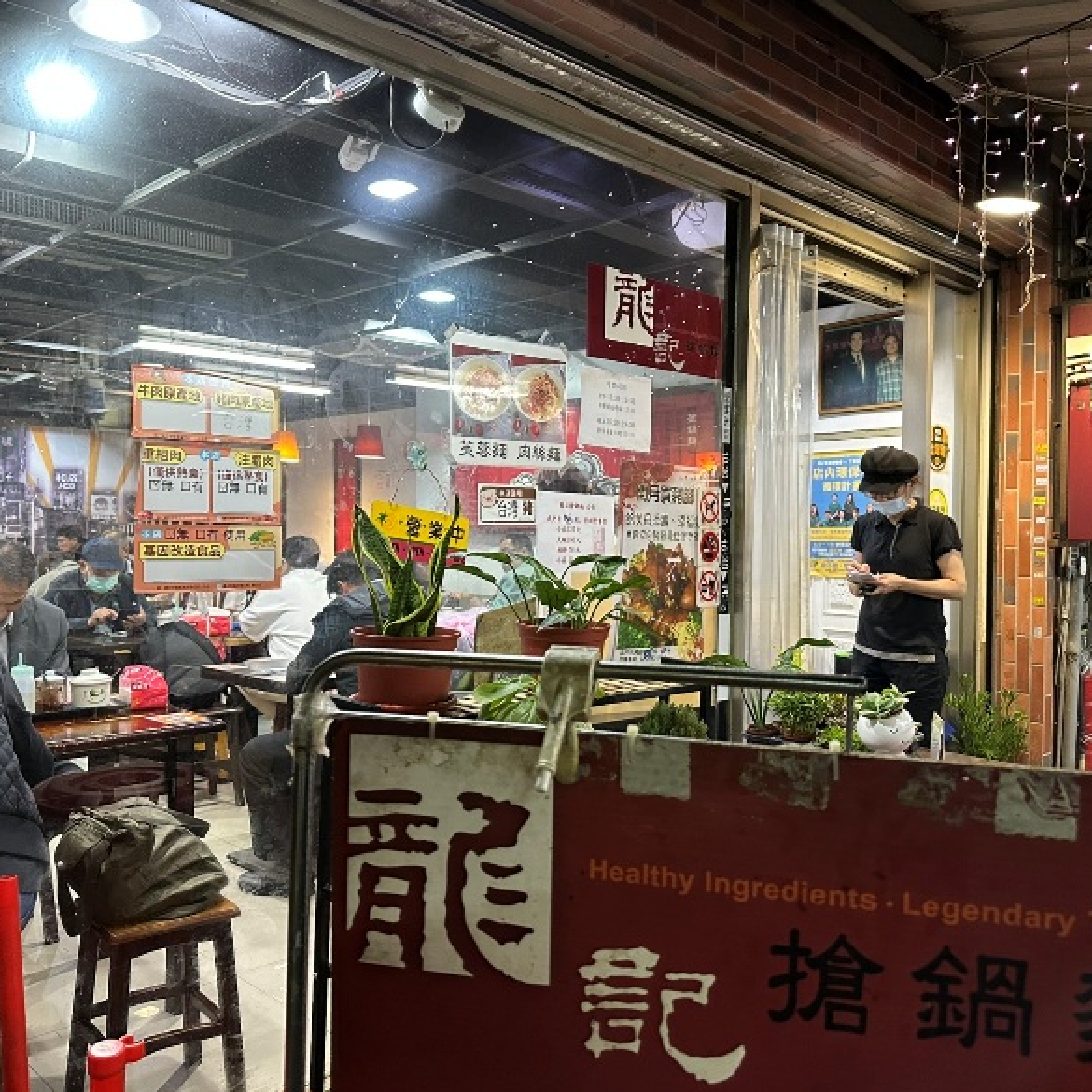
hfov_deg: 55.6
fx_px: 1035
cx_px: 575
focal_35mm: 29
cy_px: 538
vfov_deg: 55.6
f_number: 1.78
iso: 400
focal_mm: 6.86
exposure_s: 1/60
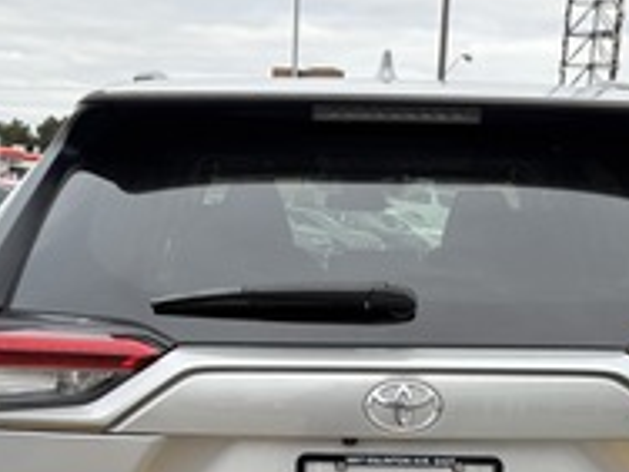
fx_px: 1054
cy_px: 467
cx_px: 361
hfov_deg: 33.2
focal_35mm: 58
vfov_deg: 24.2
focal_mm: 5.96
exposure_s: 1/121
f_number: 1.6
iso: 40
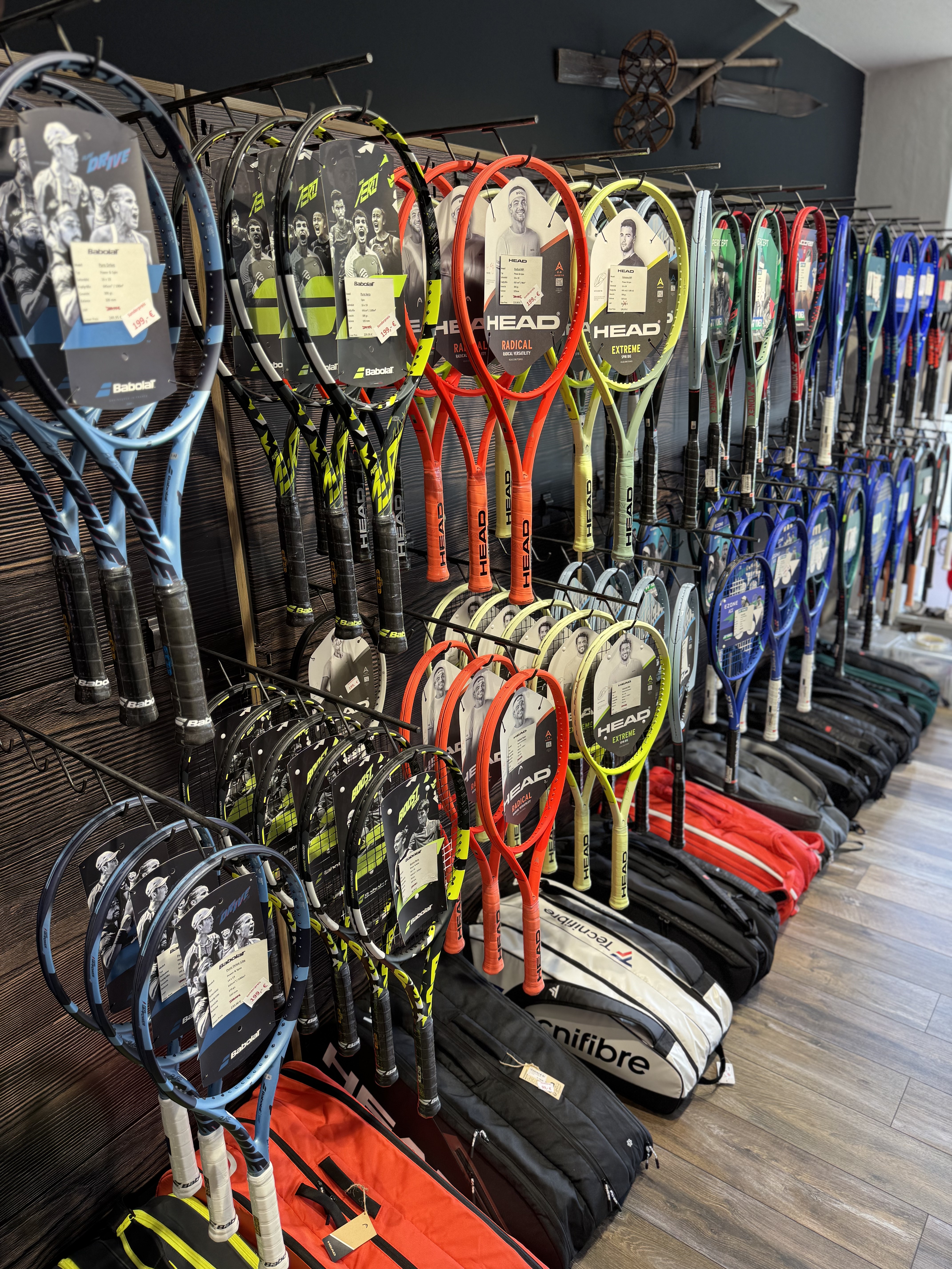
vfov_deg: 71.6
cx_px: 476
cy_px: 634
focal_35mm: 24
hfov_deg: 56.8
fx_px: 880
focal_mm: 6.76
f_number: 1.78
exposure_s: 1/100
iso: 80
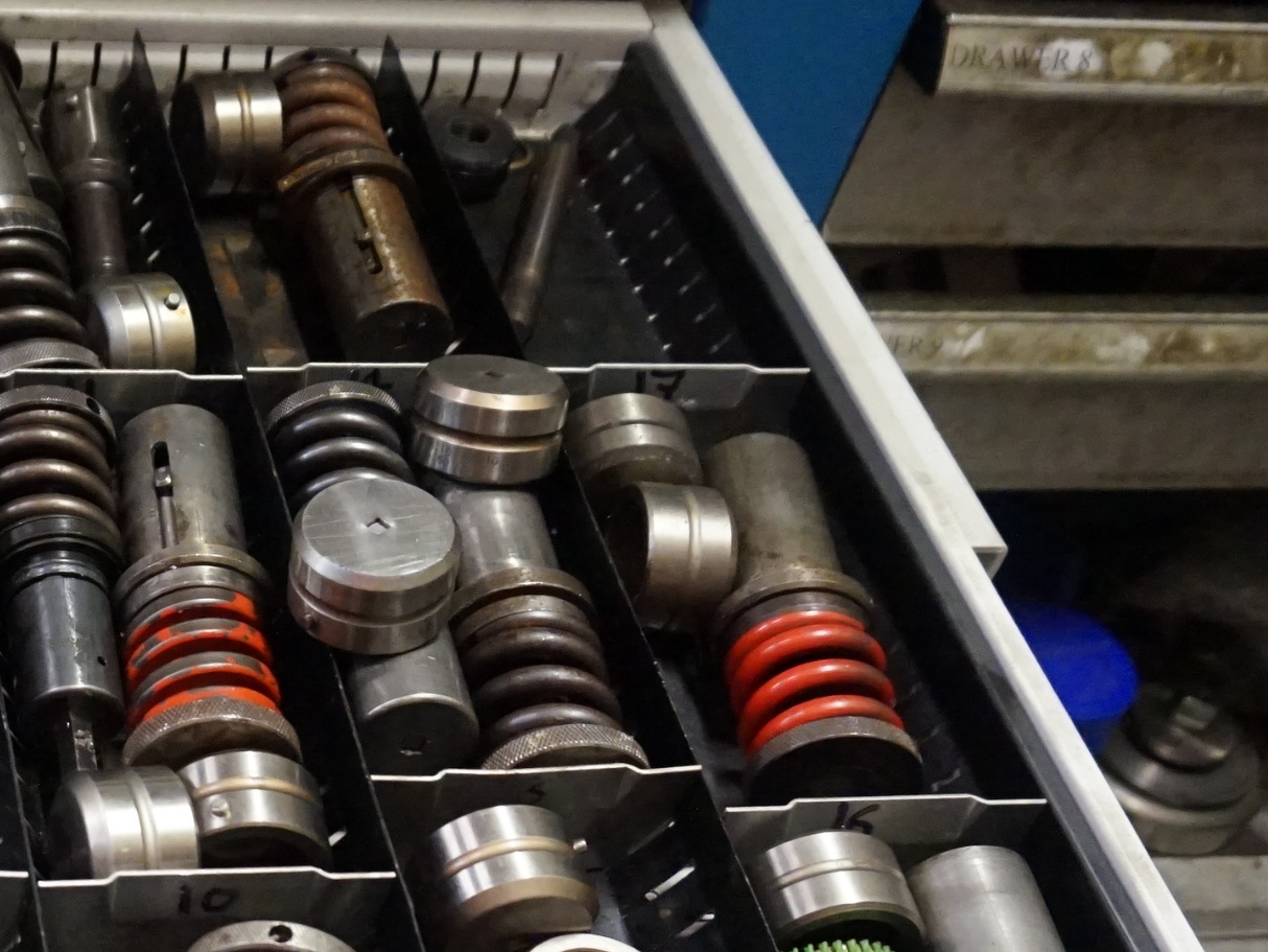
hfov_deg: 28.4
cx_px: -127
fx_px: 2272
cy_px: 712
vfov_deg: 23.4
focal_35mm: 62
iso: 3200
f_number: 3.5
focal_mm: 16
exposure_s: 1/60
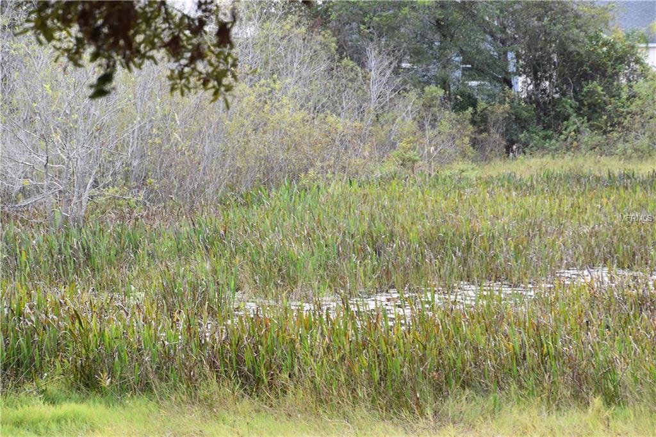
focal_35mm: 150
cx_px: 328
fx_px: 2732
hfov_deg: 13.7
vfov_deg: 9.1
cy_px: 218
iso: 400
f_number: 6.3
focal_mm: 100
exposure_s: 1/160
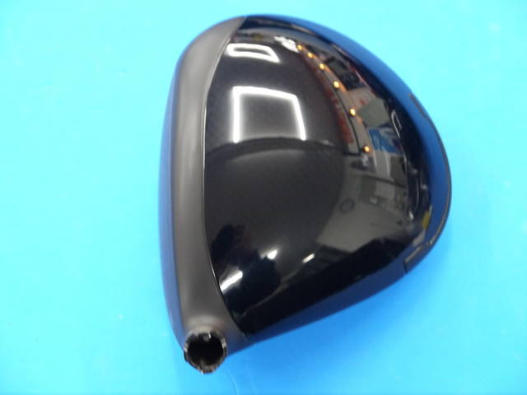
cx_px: 264
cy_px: 198
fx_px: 1187
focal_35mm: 78
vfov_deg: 18.9
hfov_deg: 25.0
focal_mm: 39
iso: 800
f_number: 5.5
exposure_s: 1/30
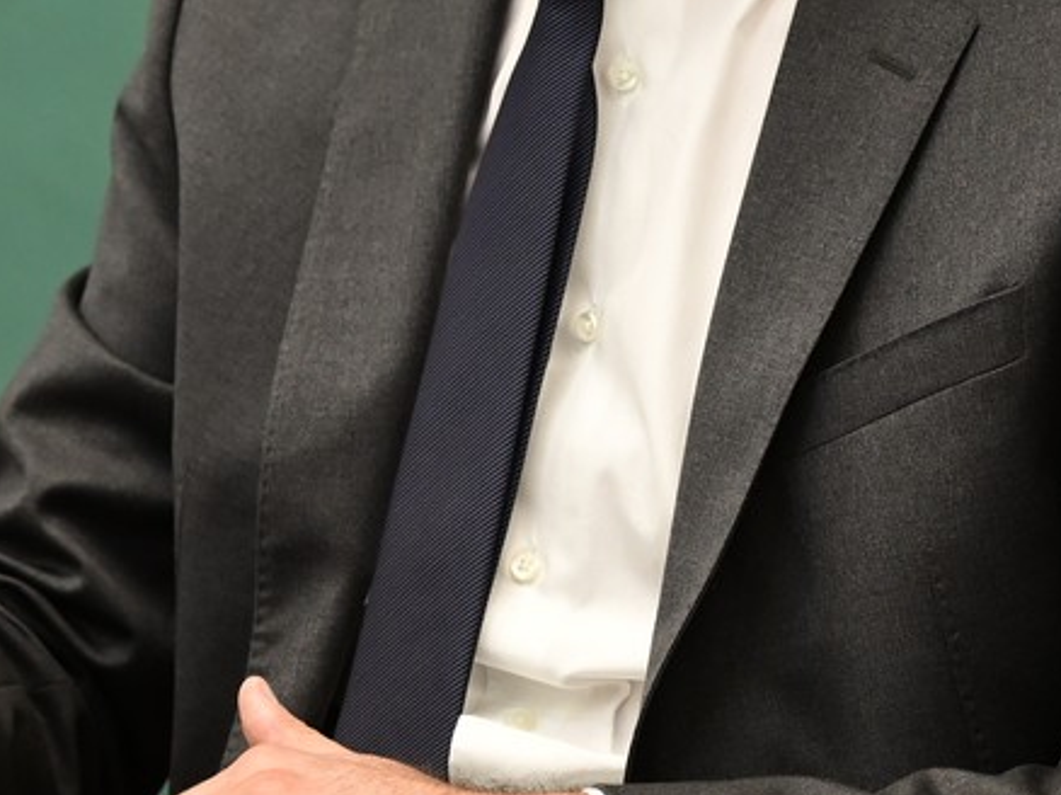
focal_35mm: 316
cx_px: 394
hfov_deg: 6.3
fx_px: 9680
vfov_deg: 4.7
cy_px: -85
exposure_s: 1/250
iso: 1000
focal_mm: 120
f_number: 4
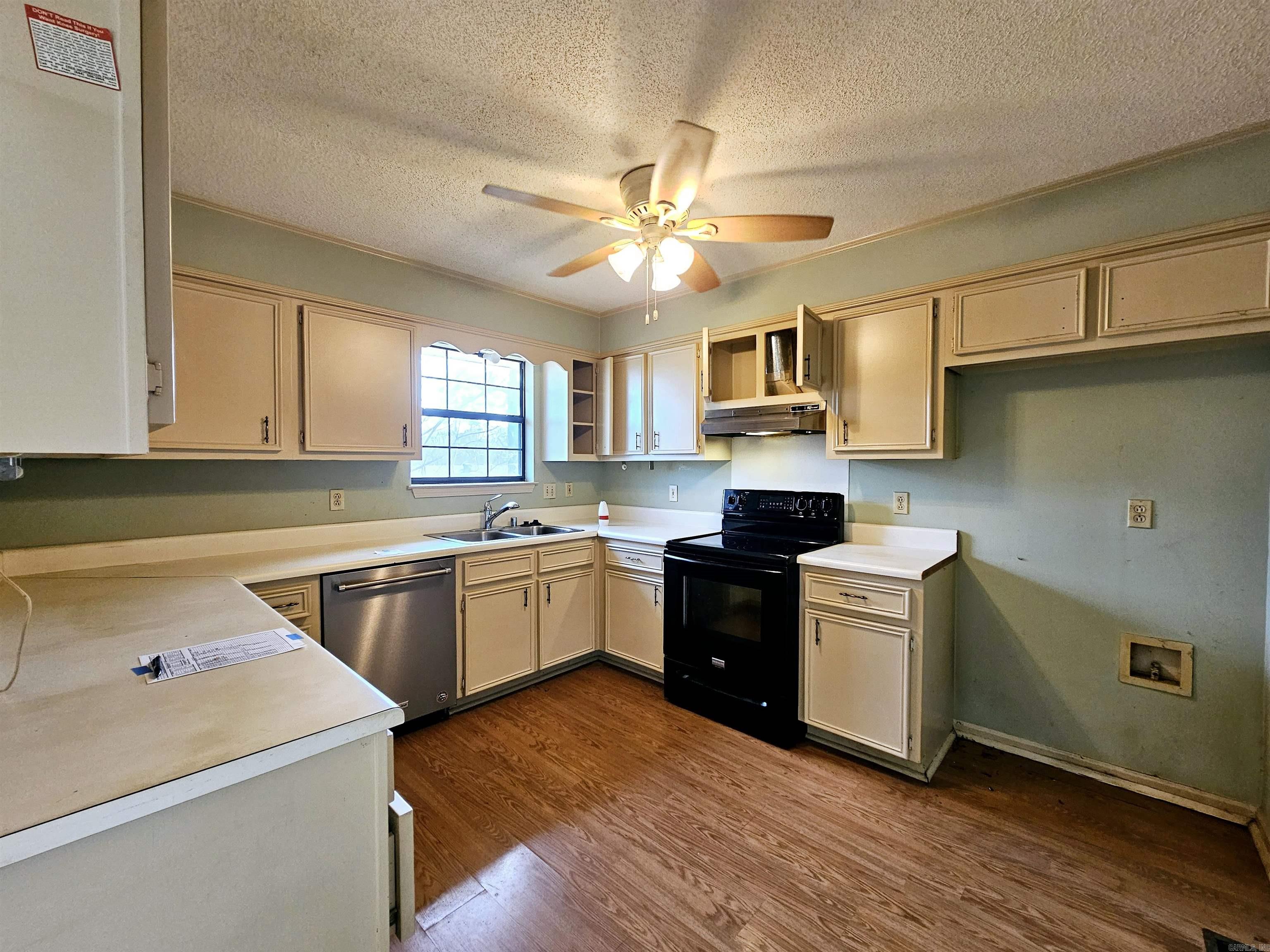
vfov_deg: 89.9
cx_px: 635
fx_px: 477
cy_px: 476
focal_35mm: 13
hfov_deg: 106.2
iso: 200
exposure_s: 1/60.2
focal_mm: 2.2
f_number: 2.2
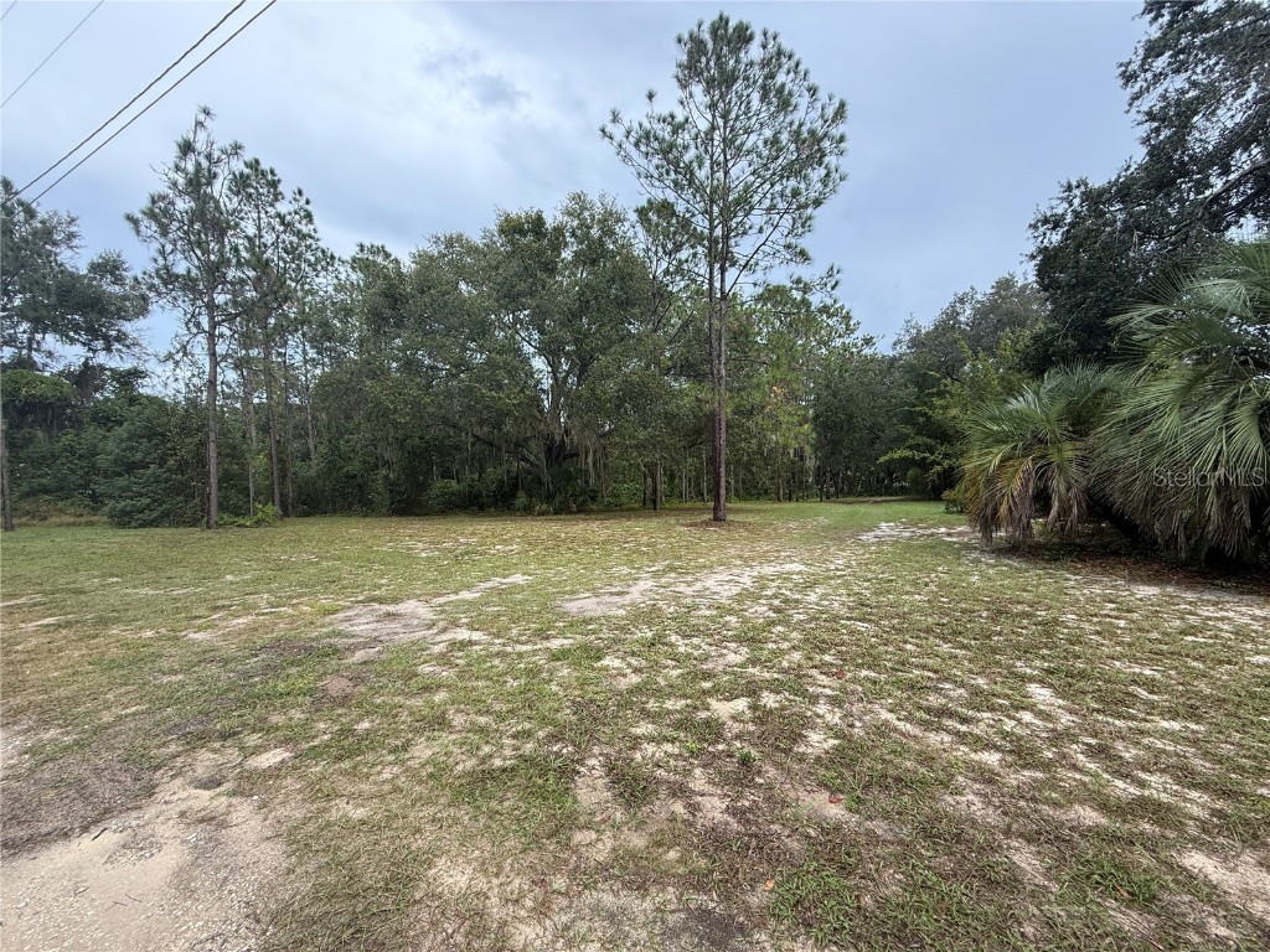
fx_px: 514
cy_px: 476
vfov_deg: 85.7
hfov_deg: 102.1
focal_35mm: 14
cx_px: 635
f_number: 2.2
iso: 50
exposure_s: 1/340
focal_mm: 2.22
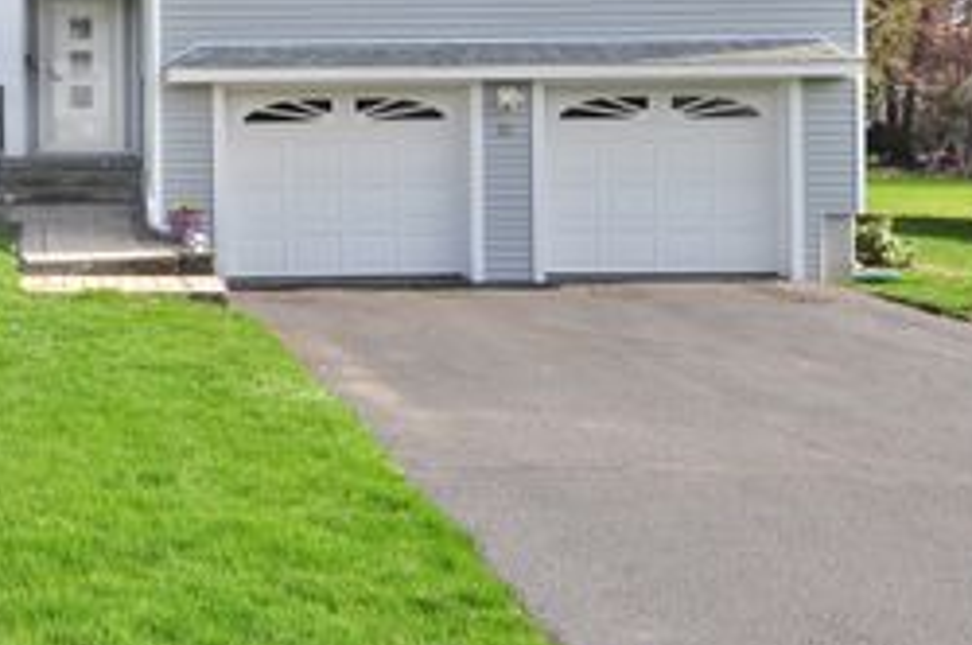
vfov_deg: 22.2
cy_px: 109
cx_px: 70
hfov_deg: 31.6
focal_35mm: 60
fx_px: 1618
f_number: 8
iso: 320
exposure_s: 1/320
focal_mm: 20
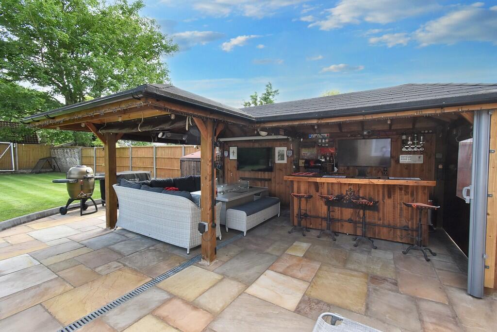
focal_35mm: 15
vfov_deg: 77.3
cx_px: 248
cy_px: 166
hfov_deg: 100.4
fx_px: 207
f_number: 8
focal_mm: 10
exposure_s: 1/250
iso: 800
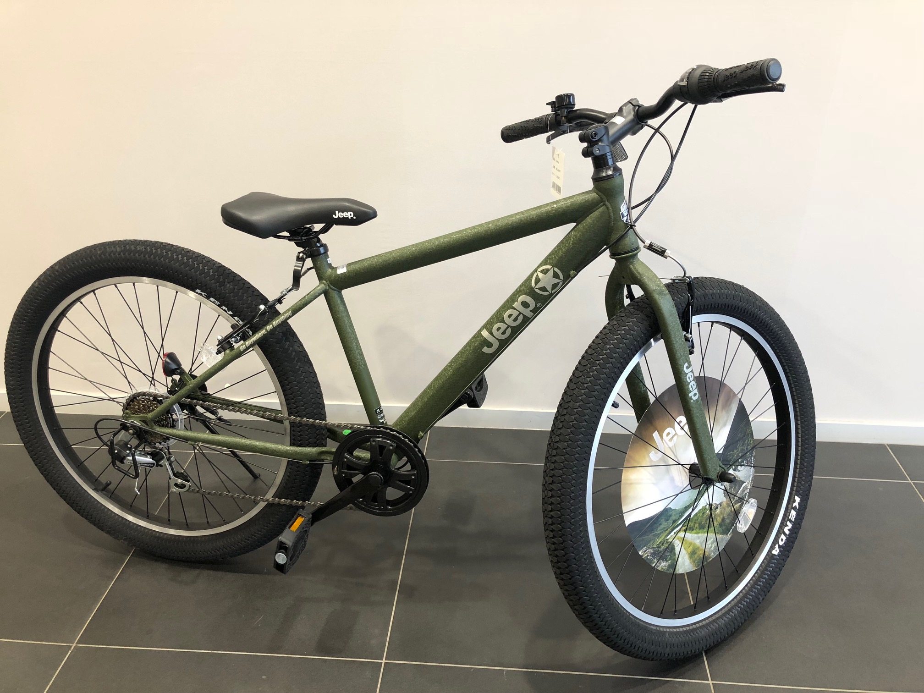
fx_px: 747
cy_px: 346
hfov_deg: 63.4
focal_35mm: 28
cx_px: 462
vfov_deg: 49.7
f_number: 1.8
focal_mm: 4
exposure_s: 1/33
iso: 32
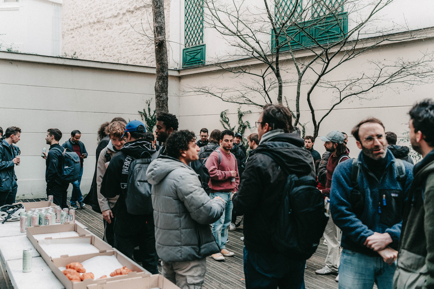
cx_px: 217
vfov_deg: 37.9
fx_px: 422
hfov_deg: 54.4
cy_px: 144
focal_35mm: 35
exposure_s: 1/640
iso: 2500
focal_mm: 35
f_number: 2.8
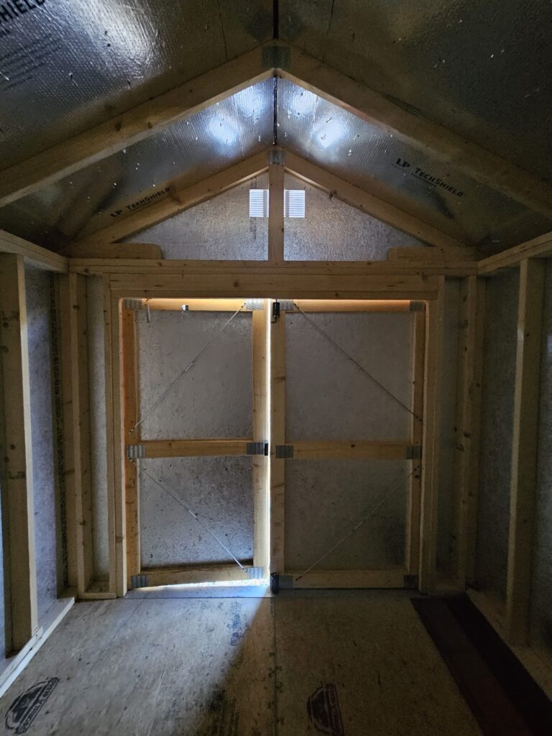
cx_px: 276
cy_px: 368
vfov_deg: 106.2
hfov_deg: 89.9
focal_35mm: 13
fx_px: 276
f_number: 2.2
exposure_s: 1/24
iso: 1250
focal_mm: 2.2
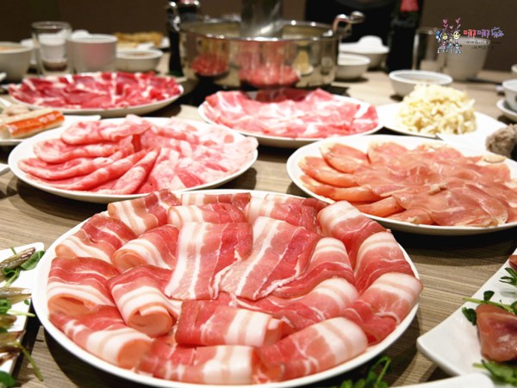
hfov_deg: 49.0
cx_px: 258
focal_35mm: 38
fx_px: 568
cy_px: 194
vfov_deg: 37.7
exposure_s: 1/125
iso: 400
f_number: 3.8
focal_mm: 19
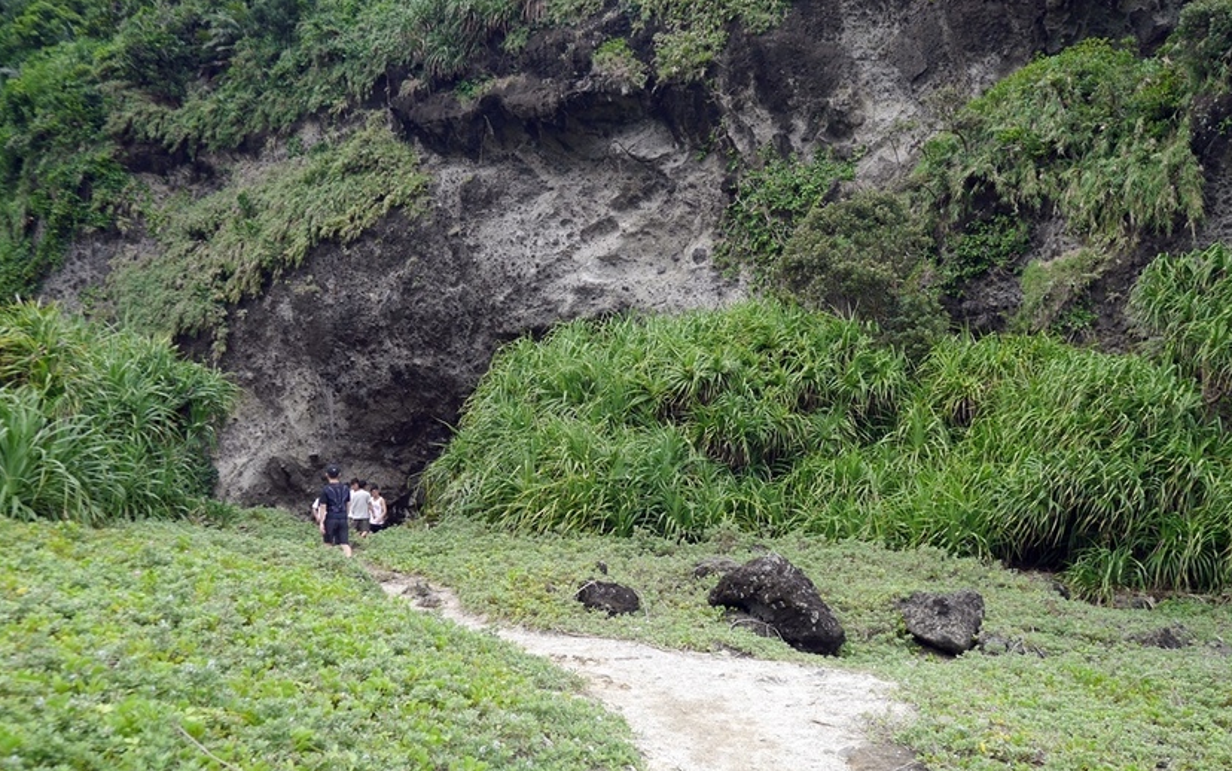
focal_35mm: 37
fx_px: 1243
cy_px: 397
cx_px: 617
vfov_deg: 34.5
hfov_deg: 52.7
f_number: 4.5
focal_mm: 17
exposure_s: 1/125
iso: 160
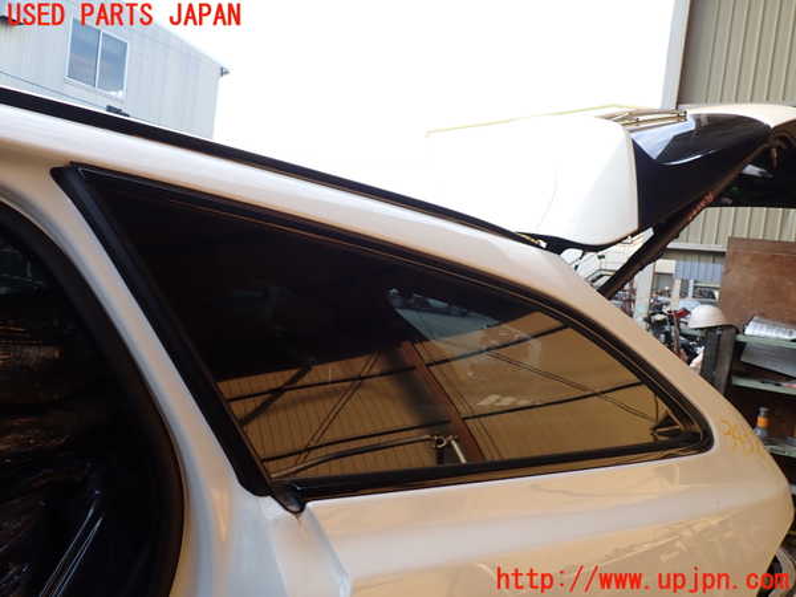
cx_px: 398
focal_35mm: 25
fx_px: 575
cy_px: 298
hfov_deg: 69.4
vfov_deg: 54.9
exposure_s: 1/100
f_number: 2.8
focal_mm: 4.5
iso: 100
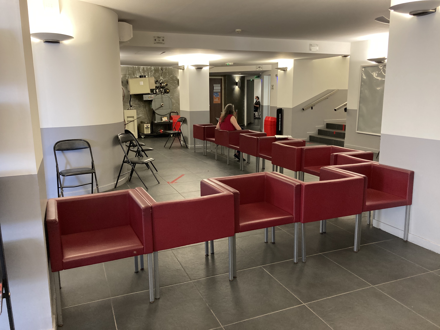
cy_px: 165
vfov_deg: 49.7
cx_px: 220
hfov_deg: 63.4
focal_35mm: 28
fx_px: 356
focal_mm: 3.99
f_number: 1.8
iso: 200
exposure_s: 1/50
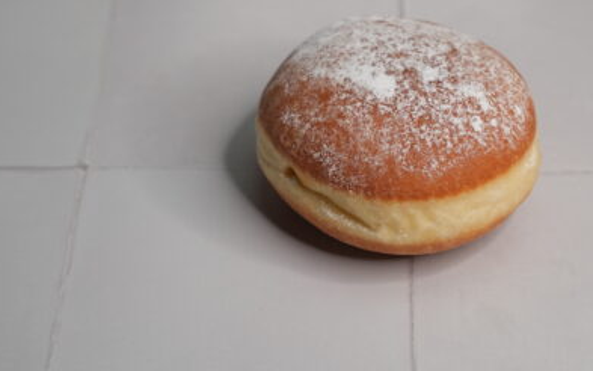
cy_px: 149
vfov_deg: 11.3
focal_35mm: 116
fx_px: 1876
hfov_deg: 17.9
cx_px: 388
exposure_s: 1/200
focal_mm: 70
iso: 640
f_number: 6.3
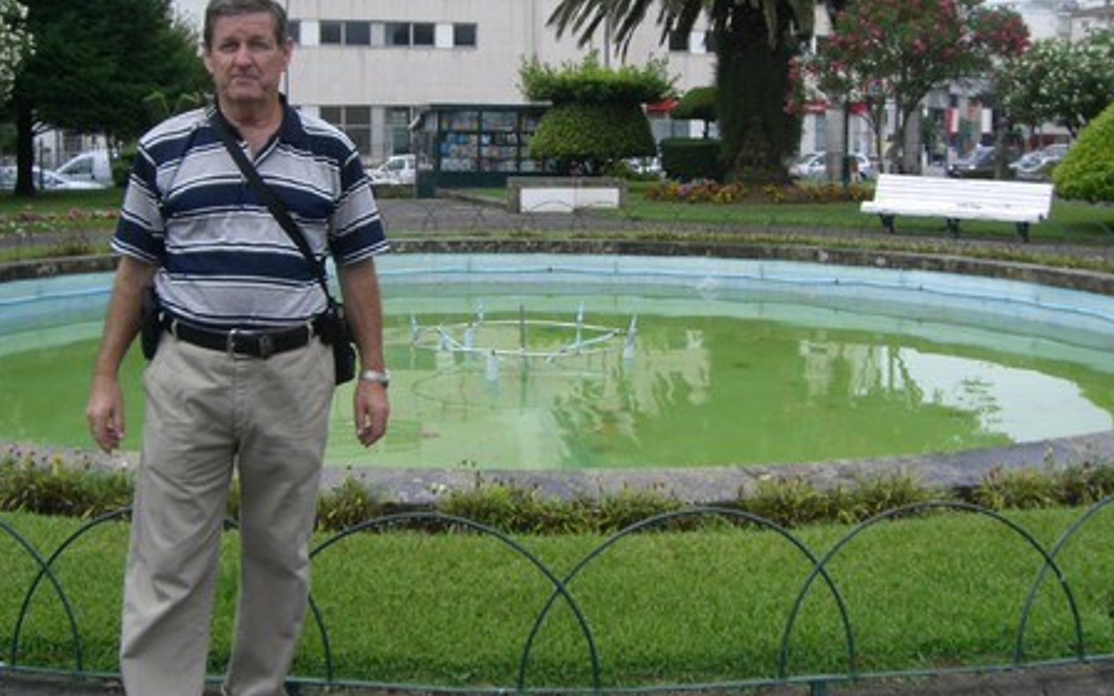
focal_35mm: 45
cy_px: 267
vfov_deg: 28.5
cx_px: 530
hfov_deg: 44.3
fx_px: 1366
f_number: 4.3
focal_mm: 6.2
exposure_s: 1/320
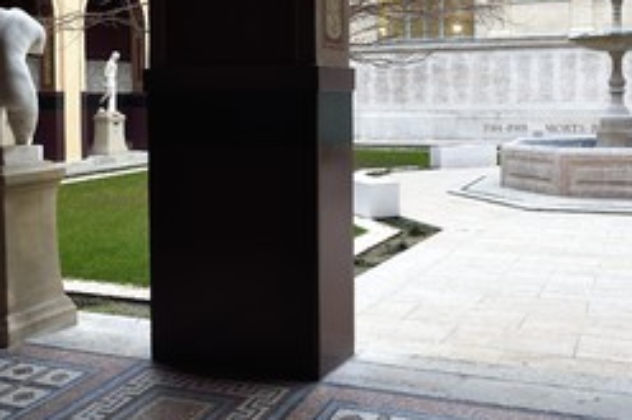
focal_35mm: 44
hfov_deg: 44.4
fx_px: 772
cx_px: 362
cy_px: 120
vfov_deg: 30.1
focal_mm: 26
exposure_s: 1/100
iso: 400
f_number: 6.3
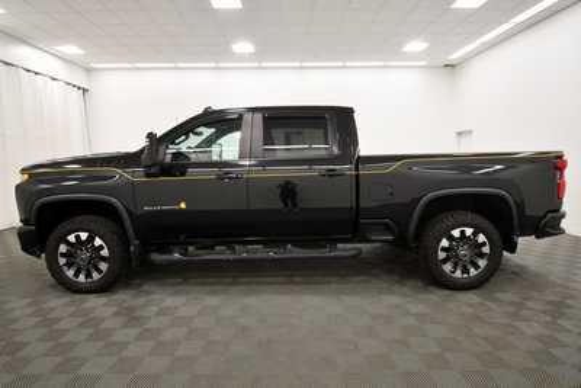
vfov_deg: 64.6
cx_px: 290
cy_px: 194
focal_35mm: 19
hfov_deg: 86.9
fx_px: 307
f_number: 5
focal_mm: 13
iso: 800
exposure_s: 1/125
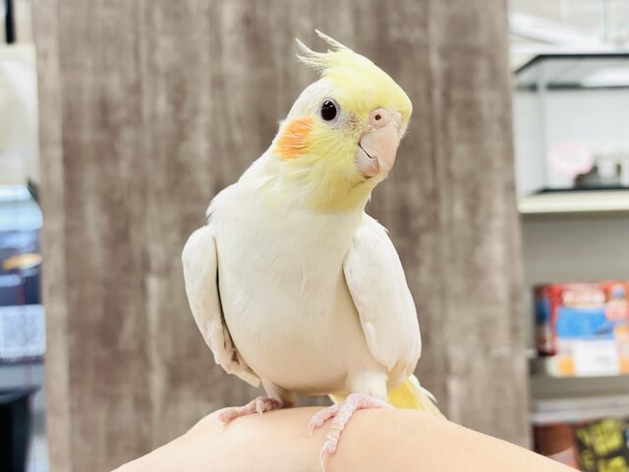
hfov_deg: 36.8
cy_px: 236
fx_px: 945
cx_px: 314
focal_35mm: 52
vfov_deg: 28.0
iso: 125
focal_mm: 6
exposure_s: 1/99
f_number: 2
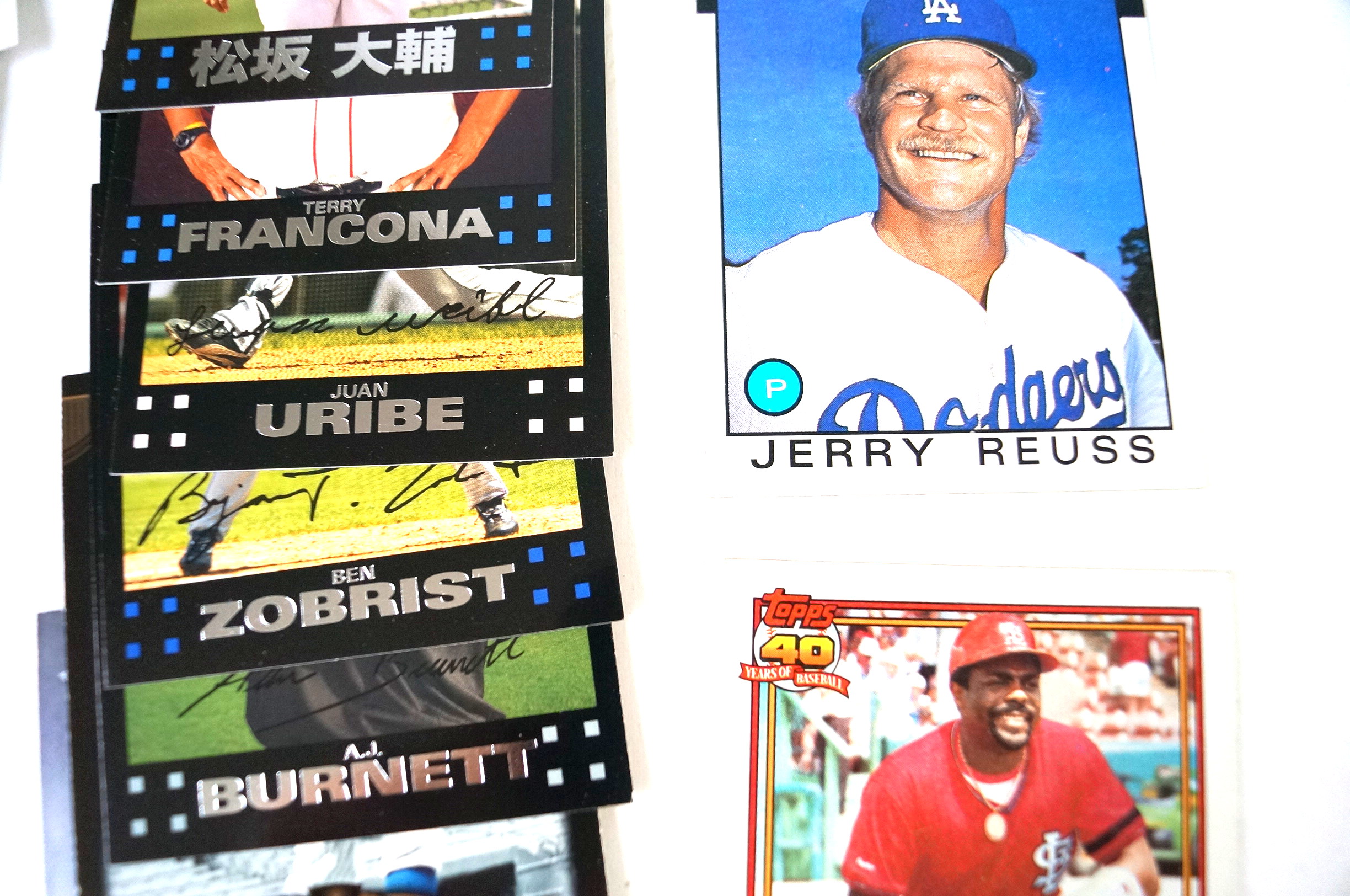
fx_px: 1011
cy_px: 448
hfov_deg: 67.5
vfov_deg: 47.8
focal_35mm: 27
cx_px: 675
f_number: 4
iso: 800
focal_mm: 18
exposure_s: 1/160
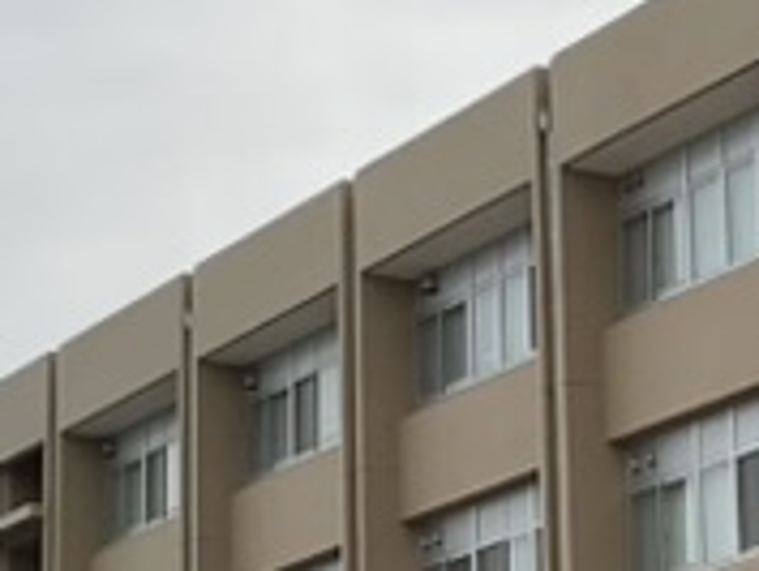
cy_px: 301
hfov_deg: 11.8
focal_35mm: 168
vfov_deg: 8.8
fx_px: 3686
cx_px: 412
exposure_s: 1/2801
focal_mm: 3
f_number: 1.8
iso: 16
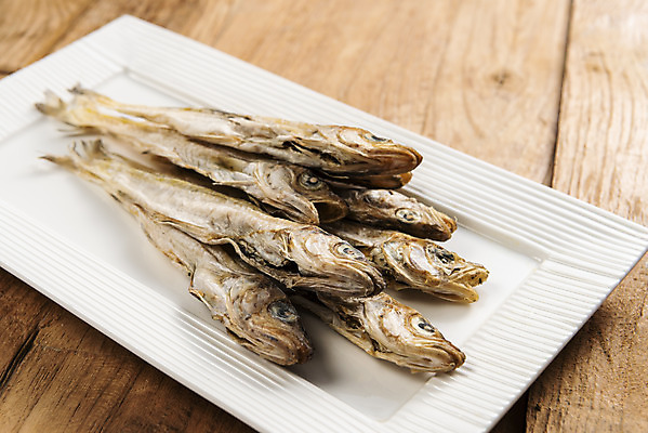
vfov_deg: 22.6
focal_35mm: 60
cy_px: 216
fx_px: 1080
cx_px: 324
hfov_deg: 33.4
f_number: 10
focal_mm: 60
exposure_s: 1/125
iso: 100
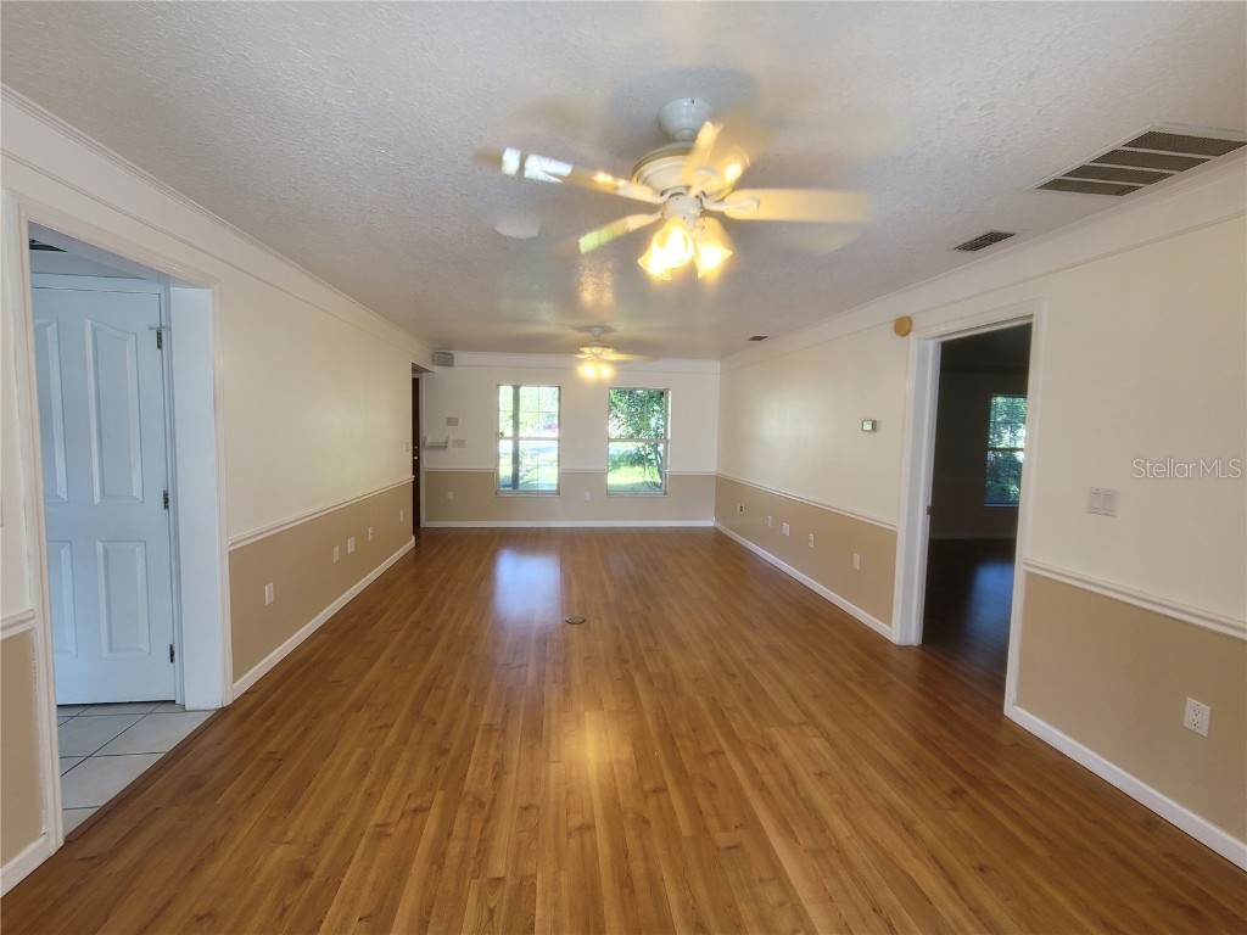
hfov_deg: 106.2
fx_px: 468
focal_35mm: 13
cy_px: 468
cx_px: 624
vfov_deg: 89.9
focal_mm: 2.2
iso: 125
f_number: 2.2
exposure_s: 1/60
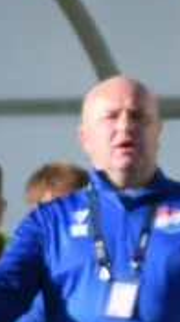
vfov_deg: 1.2
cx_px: 632
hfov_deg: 0.7
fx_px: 15504
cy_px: 384
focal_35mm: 1821
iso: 400
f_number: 5
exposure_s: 1/2000
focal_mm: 400
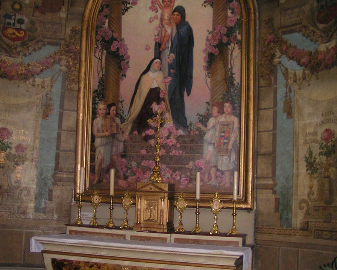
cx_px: 168
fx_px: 499
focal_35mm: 50
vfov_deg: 30.2
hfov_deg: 37.3
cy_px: 117
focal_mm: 5.8
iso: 200
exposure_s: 1/40
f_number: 2.8
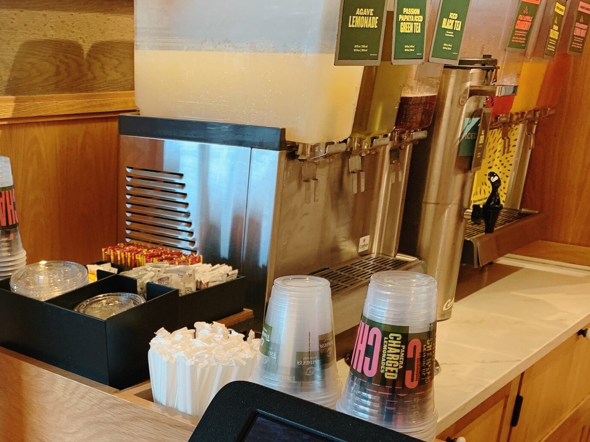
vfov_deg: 28.9
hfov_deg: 38.2
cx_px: 120
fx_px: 818
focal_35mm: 48
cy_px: 408
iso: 100
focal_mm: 4.25
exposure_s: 1/60
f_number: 1.8
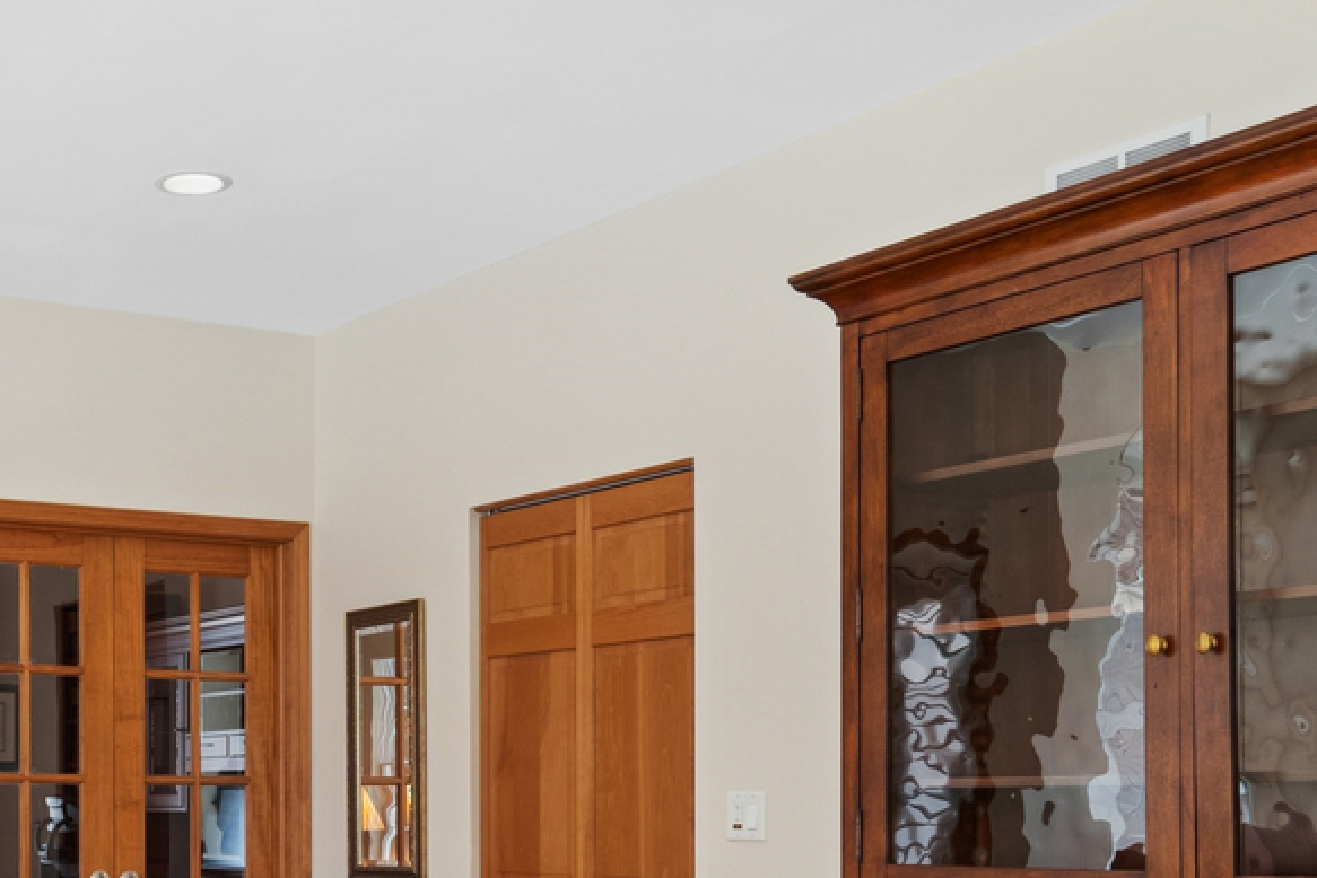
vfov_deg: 25.8
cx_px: -2
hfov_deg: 35.7
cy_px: 851
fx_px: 1830
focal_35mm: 50
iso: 320
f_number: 8
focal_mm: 12
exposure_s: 1/80
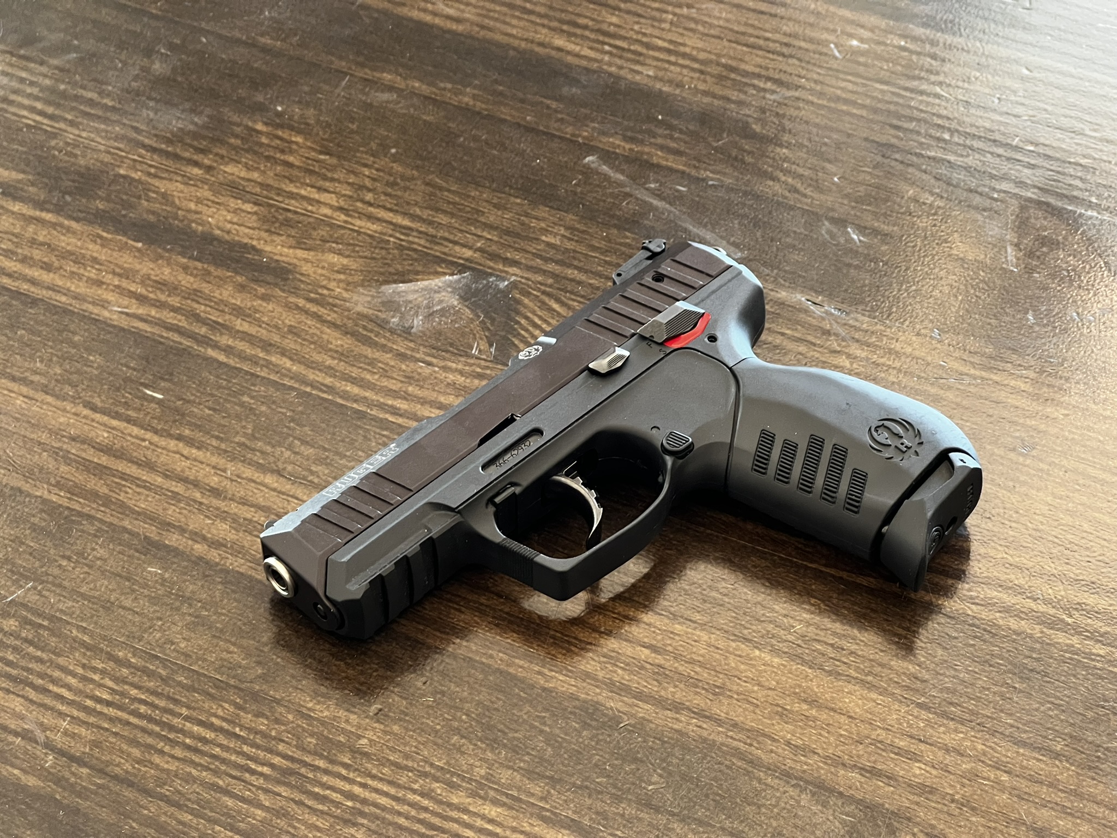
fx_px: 2485
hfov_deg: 25.3
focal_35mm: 77
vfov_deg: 19.1
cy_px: 419
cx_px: 558
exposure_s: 1/50
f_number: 2.8
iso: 250
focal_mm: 9
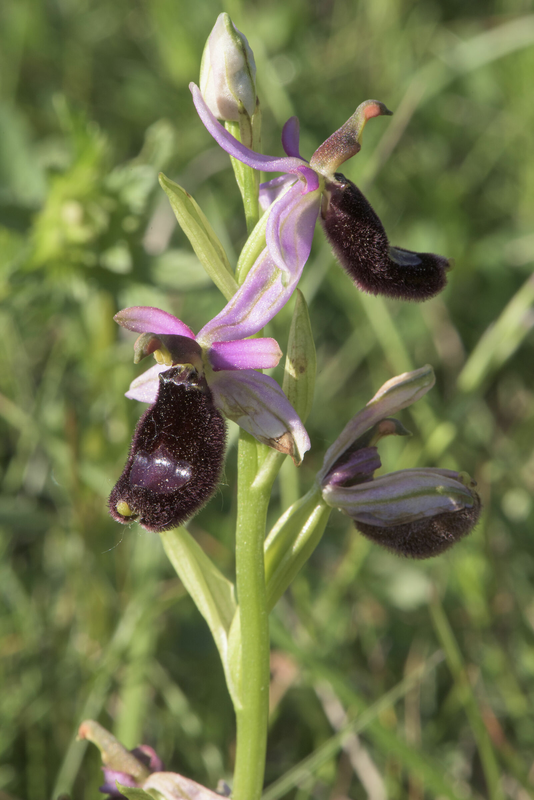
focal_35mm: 105
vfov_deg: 19.4
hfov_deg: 13.1
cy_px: 400
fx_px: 2334
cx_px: 267
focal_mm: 105
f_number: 22
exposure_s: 1/80
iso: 400
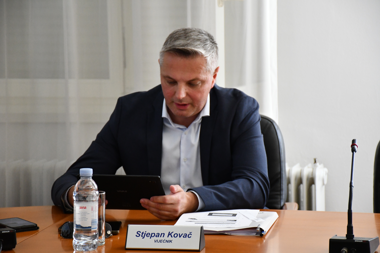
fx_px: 1499
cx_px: 190
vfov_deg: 9.7
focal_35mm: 142
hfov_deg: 14.4
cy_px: 126
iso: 3200
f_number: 5.3
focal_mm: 95
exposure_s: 1/200
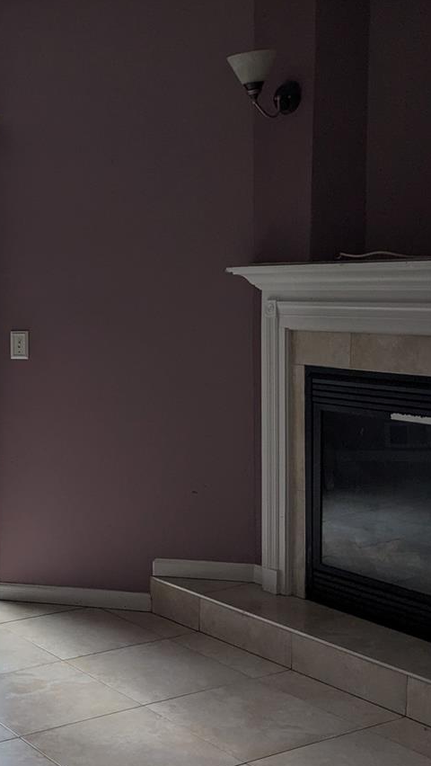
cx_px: -83
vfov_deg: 39.2
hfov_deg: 21.1
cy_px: 397
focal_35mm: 53
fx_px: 1076
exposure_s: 1/325
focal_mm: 4.38
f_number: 1.73
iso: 50
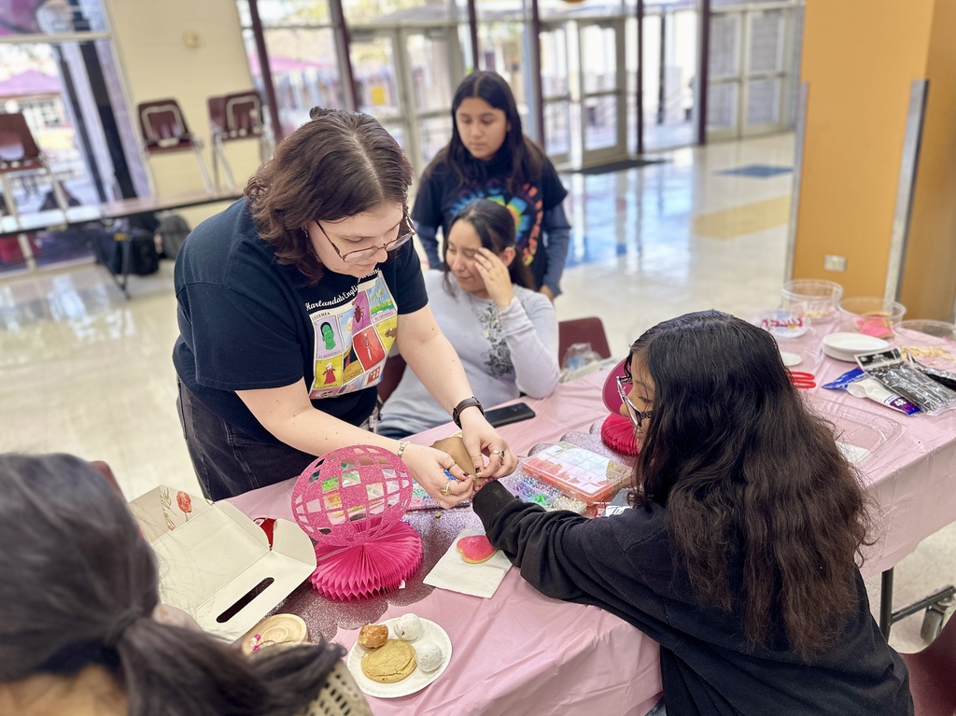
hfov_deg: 71.6
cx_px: 478
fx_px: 663
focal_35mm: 24
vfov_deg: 56.8
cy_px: 358
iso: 200
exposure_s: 1/109
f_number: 1.78
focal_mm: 6.86
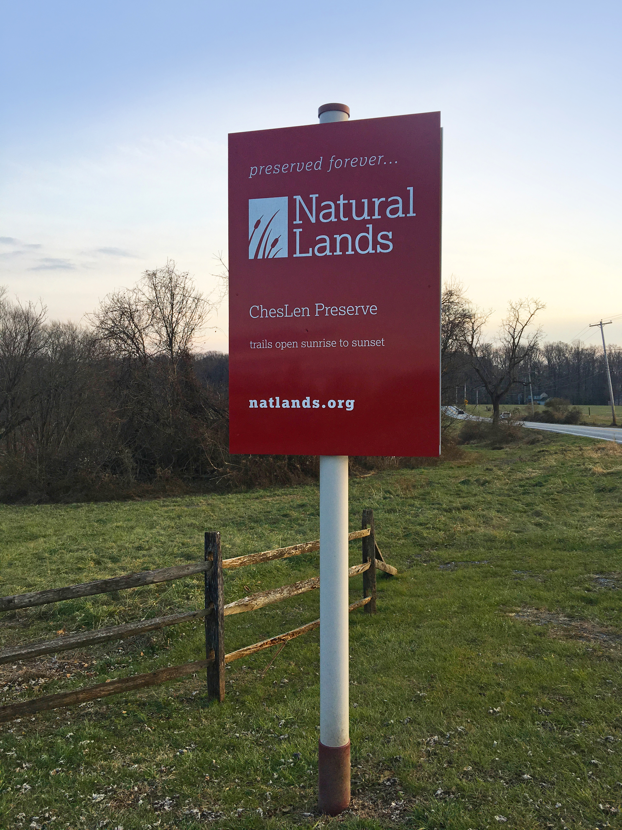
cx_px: 311
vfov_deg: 61.7
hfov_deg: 48.2
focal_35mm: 29
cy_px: 415
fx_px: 695
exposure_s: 1/262
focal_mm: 4.15
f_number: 2.2
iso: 25
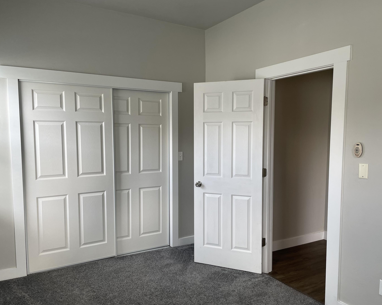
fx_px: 317
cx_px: 200
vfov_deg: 51.5
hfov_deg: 62.2
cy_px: 155
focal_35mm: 28
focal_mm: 4.2
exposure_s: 1/120
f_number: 1.6
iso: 80
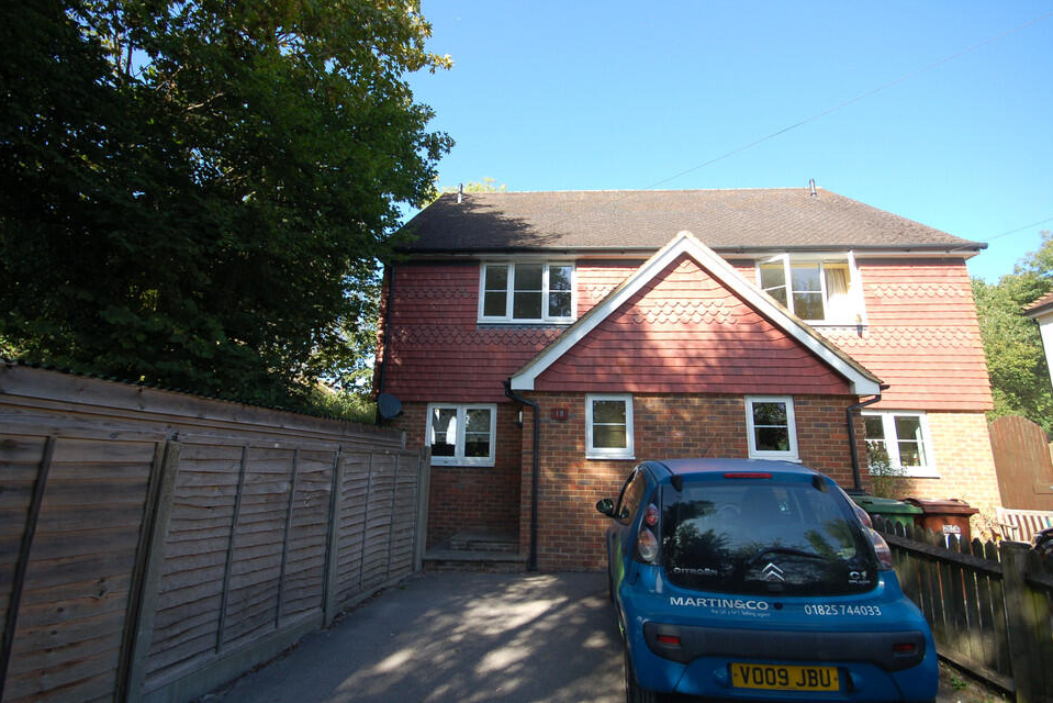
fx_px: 468
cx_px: 540
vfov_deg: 73.8
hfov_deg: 96.7
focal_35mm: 16
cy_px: 340
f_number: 5.6
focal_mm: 10
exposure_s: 1/125
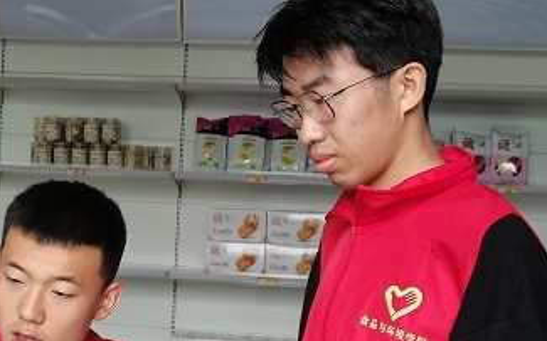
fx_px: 1088
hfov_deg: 27.7
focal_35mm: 73
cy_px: 239
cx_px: 121
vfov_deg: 17.8
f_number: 1.8
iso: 100
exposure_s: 1/50
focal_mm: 5.58
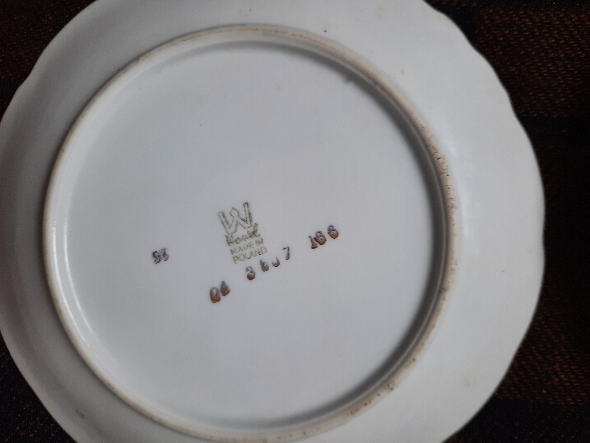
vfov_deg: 54.9
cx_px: 295
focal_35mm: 25
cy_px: 222
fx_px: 426
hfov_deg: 69.4
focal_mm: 4.6
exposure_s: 1/50
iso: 40
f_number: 2
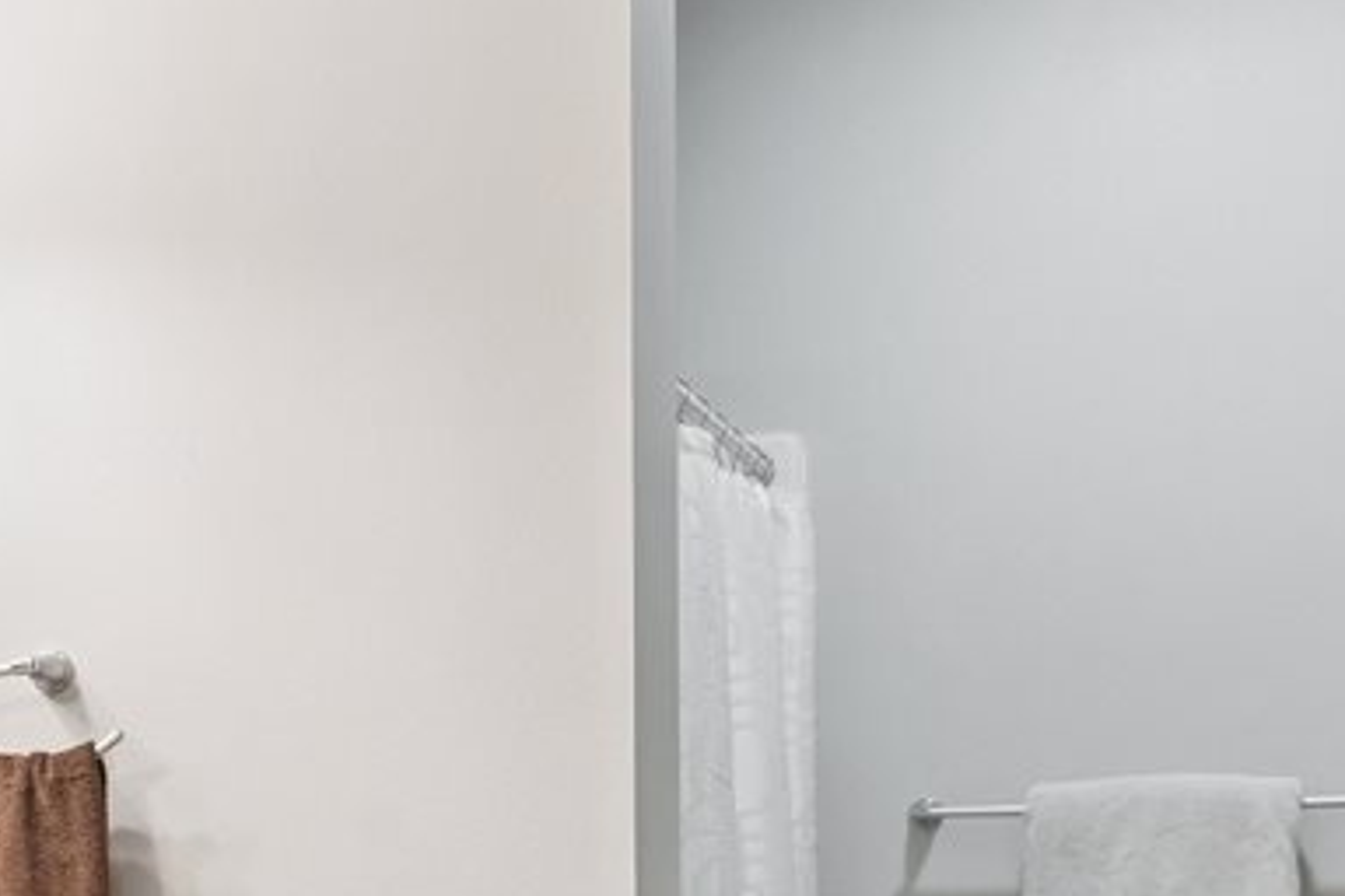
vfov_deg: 21.7
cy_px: 912
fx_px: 2241
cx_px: -357
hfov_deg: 28.2
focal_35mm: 60
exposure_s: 1/10
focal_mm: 18
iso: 400
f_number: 8
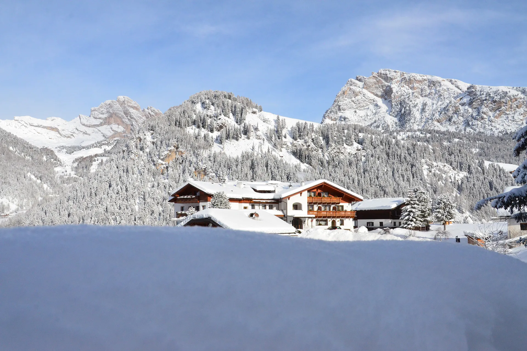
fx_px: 549
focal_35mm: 38
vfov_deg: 35.5
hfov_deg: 51.3
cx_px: 264
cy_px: 176
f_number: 14
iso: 1600
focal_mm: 25
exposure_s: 1/2000
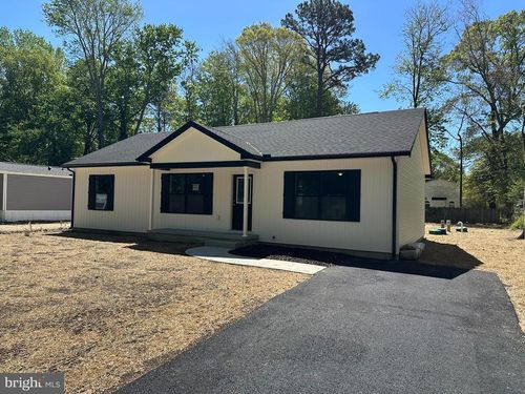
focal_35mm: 24
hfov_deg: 71.6
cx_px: 262
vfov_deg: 56.8
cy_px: 197
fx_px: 364
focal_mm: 6.86
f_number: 1.78
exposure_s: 1/3472
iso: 80
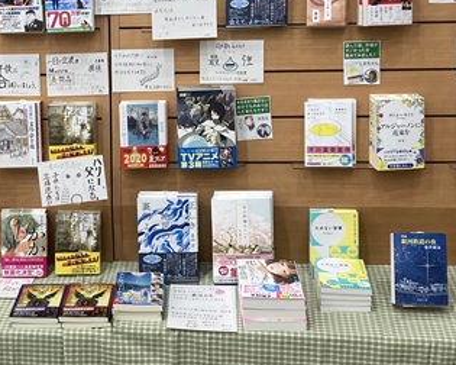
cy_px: 151
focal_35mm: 70
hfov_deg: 26.9
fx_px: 945
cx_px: 139
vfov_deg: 21.8
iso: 64
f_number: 1.8
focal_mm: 3.99
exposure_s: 1/50
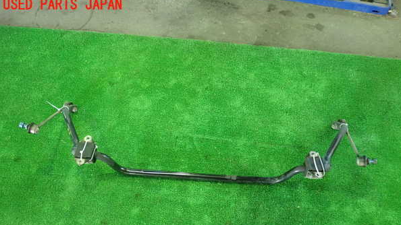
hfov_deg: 59.5
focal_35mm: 33
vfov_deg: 35.3
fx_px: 351
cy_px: 148
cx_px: 202
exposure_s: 1/50
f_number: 2.3
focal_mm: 5.5
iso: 800
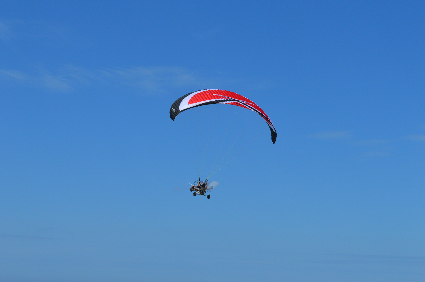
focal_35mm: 82
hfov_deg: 24.6
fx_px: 973
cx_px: 212
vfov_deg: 16.5
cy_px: 141
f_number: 10
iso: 100
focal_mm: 55
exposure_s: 1/400
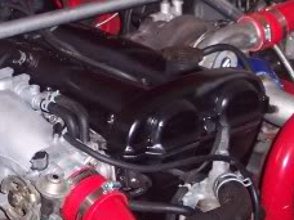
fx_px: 1223
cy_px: 32
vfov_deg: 10.3
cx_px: 63
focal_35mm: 144
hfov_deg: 13.6
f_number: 3.4
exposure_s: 1/30
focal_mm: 10.7
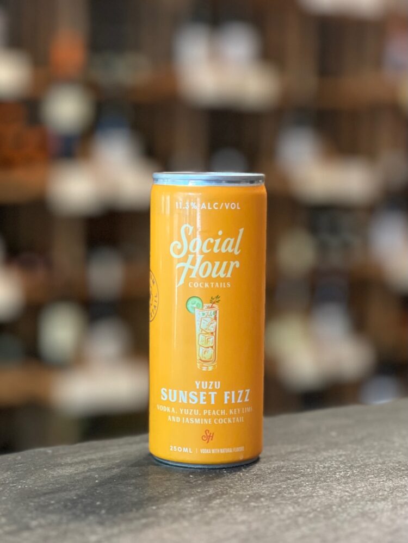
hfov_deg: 19.2
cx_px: 204
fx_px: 1209
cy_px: 272
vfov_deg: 25.3
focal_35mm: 77
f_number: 2.8
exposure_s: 1/40
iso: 320
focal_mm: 9
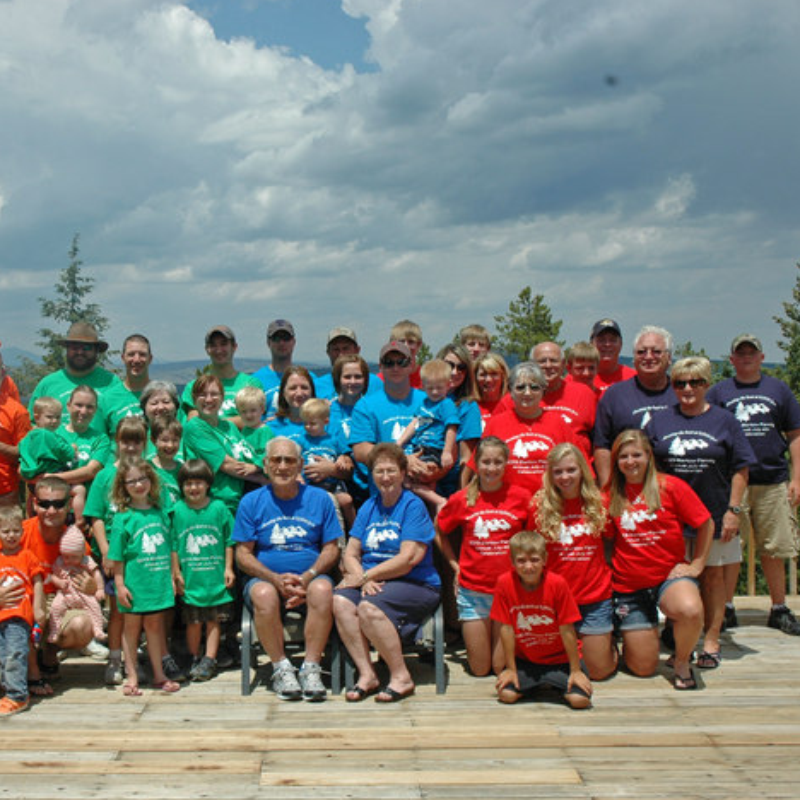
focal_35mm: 47
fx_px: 1229
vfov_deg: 36.1
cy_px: 404
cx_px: 244
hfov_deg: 35.6
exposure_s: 1/500
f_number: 11
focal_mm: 24
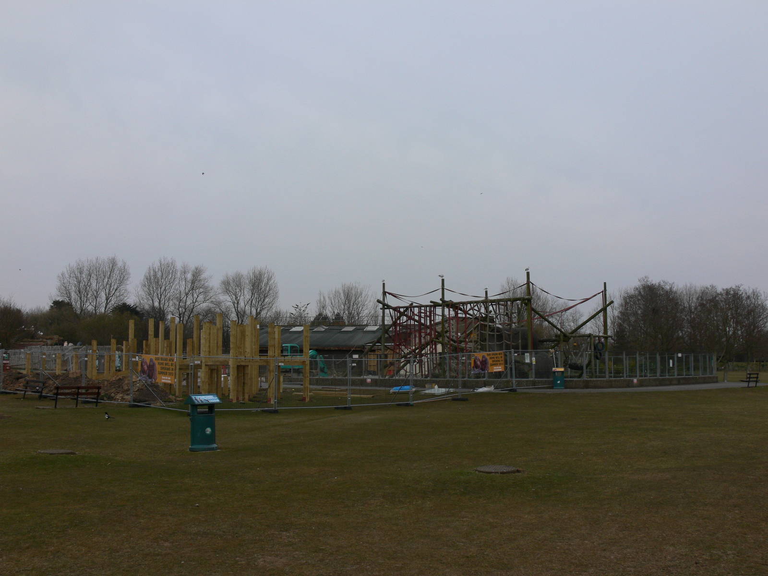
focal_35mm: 37
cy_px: 288
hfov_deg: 50.1
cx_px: 384
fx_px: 821
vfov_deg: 38.7
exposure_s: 1/320
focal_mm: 7.8
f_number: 5.6
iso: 80
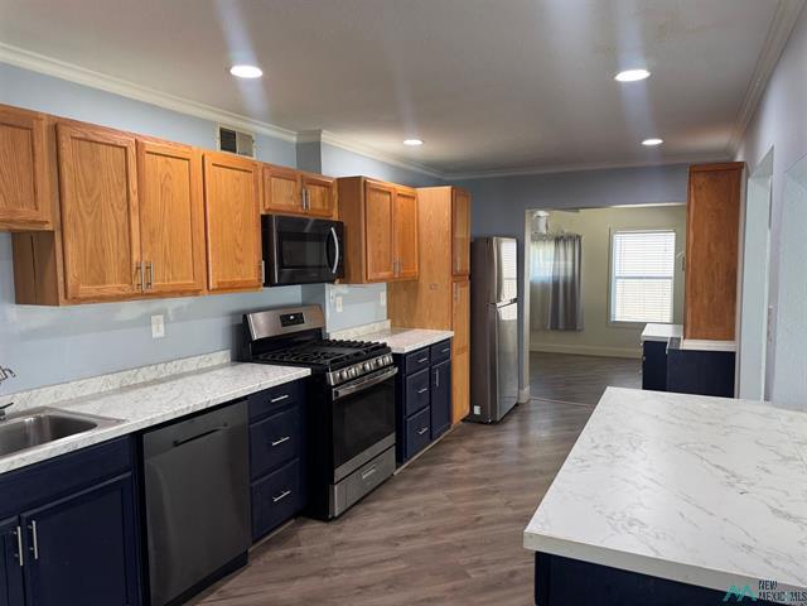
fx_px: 560
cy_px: 303
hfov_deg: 71.6
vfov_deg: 56.8
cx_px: 404
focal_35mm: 24
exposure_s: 1/120
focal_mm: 6.76
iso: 125
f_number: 1.78
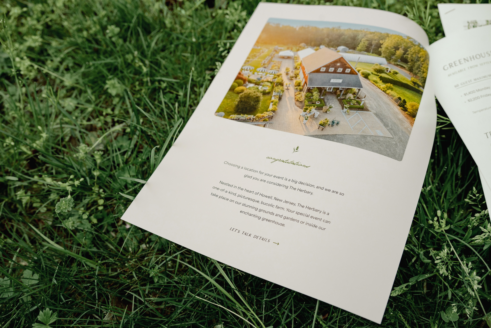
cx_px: 246
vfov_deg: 37.9
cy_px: 164
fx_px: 477
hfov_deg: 54.4
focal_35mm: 35
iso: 200
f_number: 5
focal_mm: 35
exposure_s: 1/250
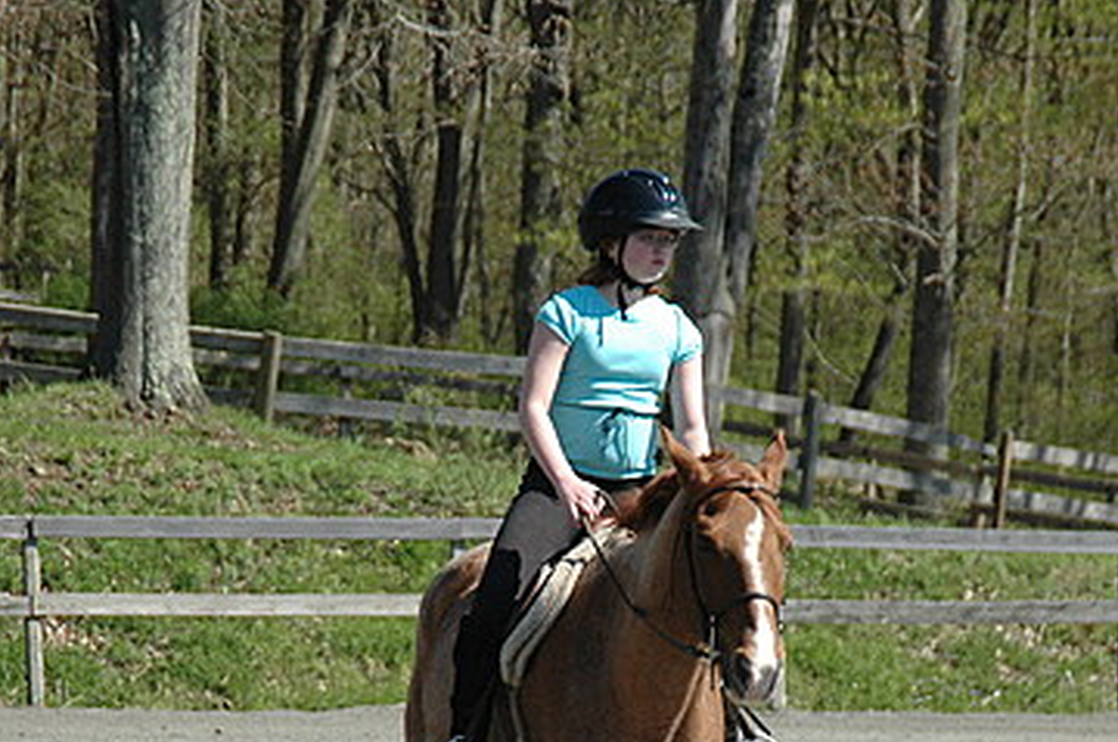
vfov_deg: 5.1
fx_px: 8281
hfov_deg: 7.7
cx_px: 609
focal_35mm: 267
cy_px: 649
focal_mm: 100
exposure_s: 1/1600
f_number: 5.6
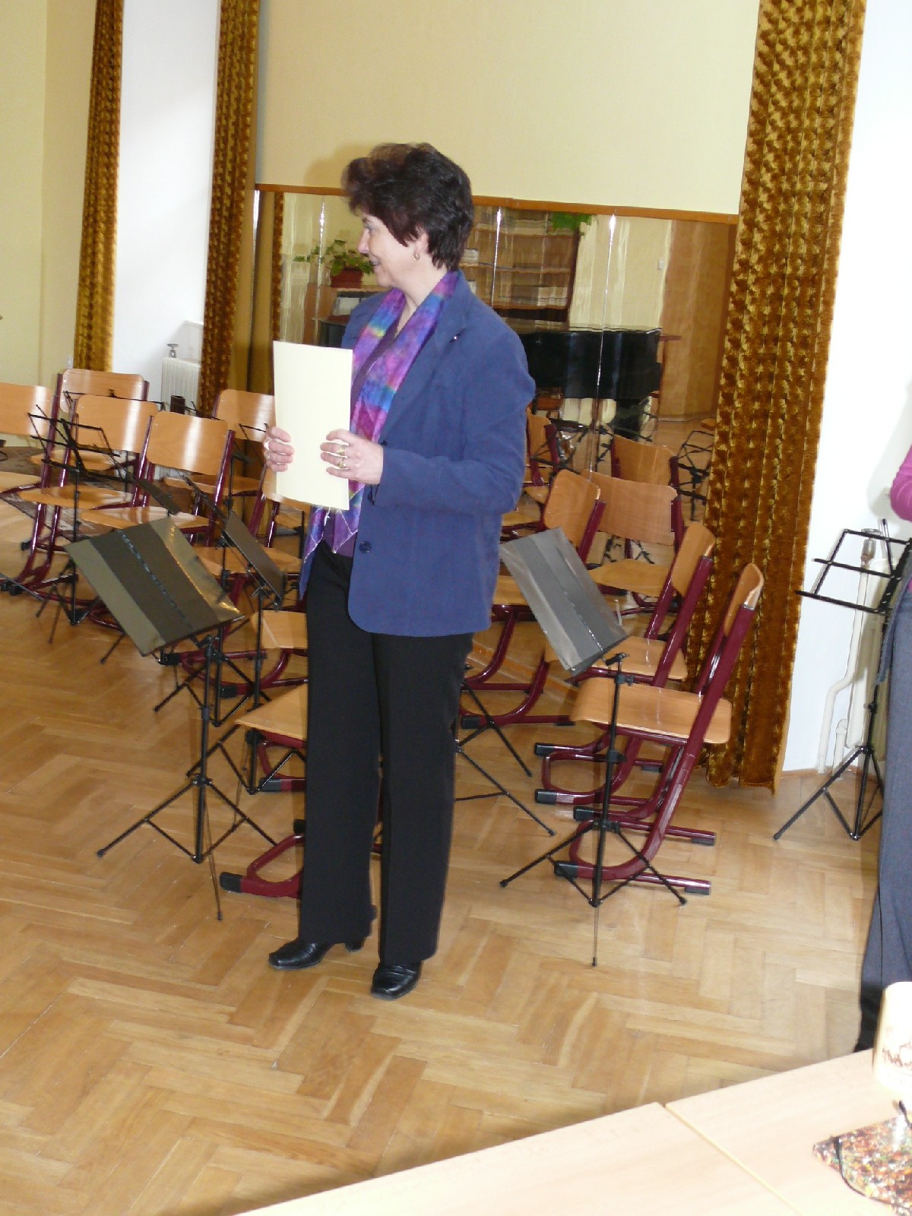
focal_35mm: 47
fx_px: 1651
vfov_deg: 40.4
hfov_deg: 30.9
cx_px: 456
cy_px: 608
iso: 200
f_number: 2.8
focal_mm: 8.9
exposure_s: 1/30
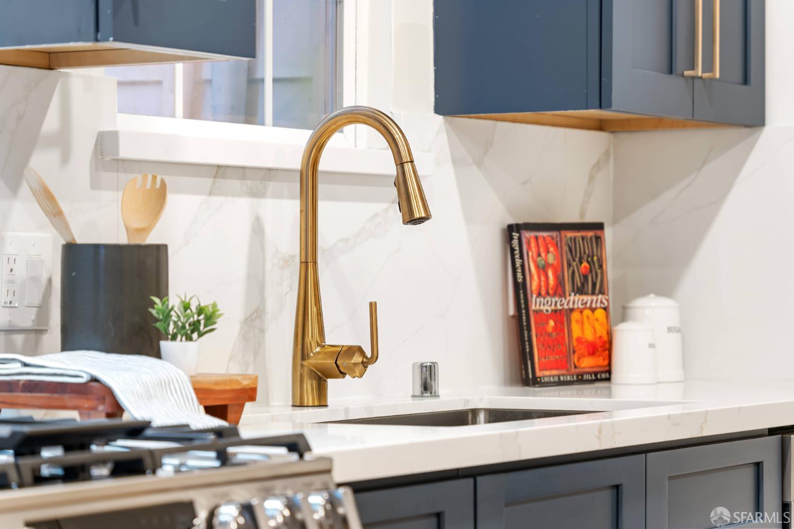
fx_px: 2426
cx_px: 397
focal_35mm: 110
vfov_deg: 12.5
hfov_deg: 18.6
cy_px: 264
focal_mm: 110
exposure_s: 1/3
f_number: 5
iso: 320
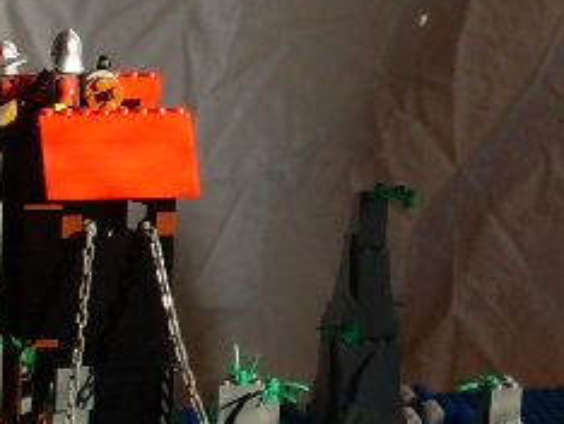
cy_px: 123
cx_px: 528
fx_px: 2707
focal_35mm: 166
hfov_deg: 11.8
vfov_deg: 8.9
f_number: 2.8
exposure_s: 1/250
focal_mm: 6.3
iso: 80
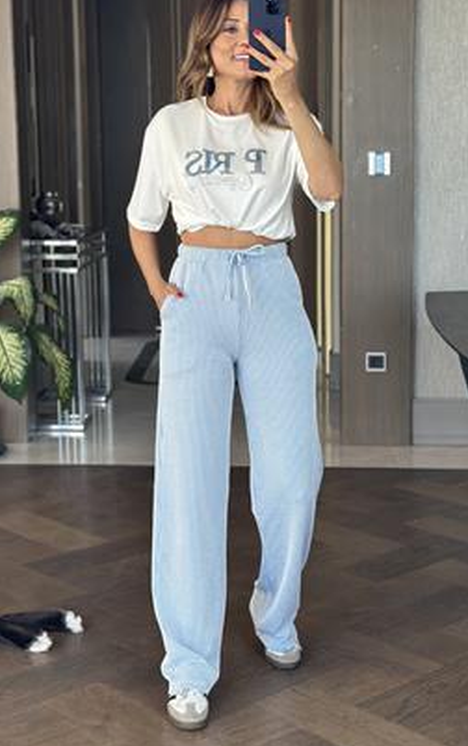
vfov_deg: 31.9
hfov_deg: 20.4
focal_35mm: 64
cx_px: 232
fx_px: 1303
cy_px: 334
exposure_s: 1/121
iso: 125
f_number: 1.78
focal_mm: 6.86
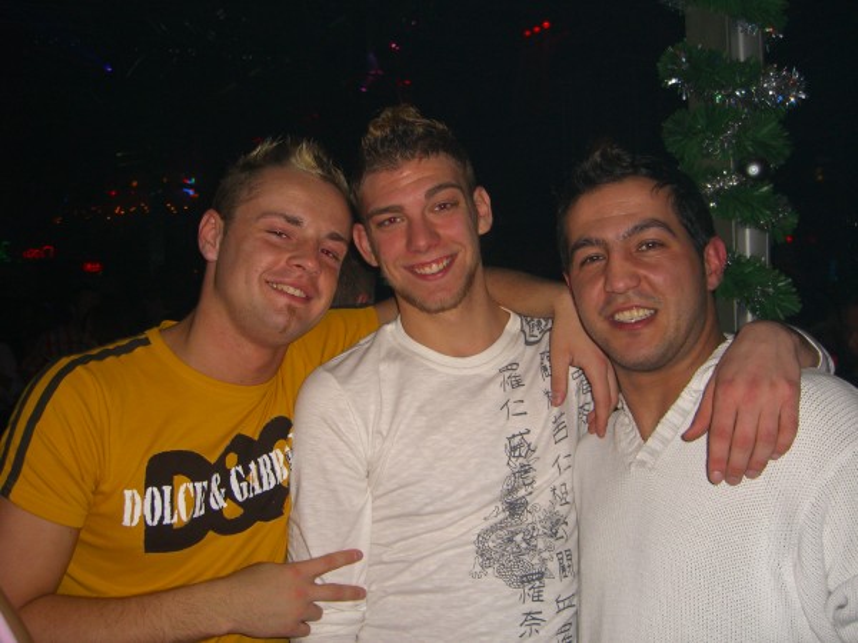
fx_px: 942
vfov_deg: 37.7
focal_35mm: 38
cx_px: 429
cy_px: 322
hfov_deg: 49.0
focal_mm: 7.9
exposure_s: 1/60
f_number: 2.8
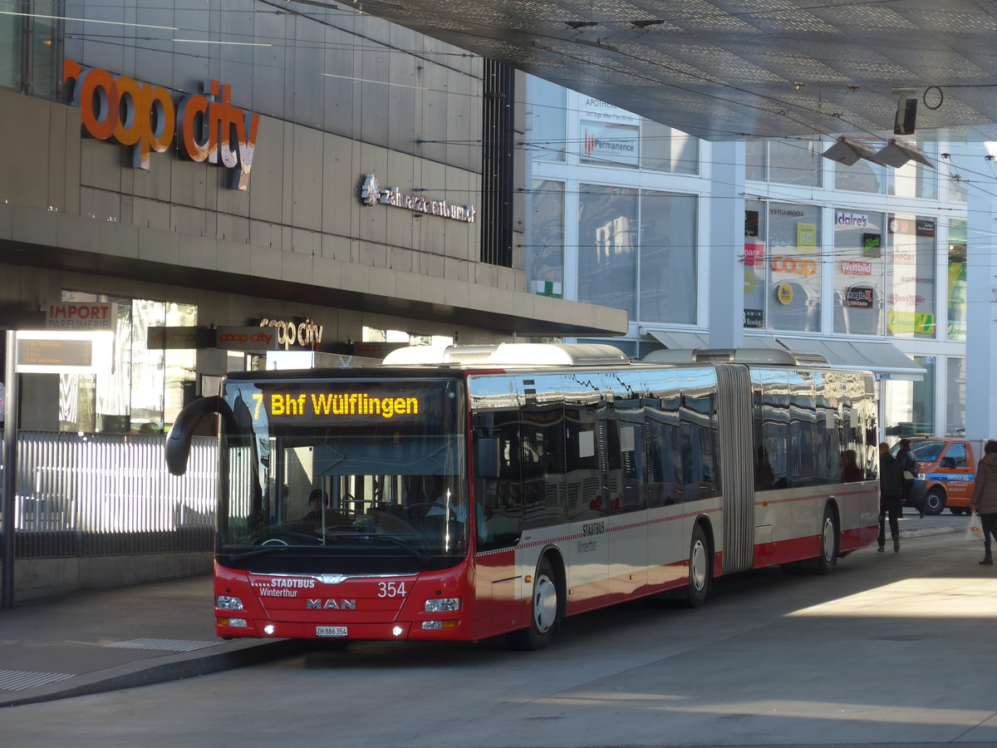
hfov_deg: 15.9
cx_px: 498
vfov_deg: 12.0
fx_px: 3571
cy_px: 374
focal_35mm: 124
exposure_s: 1/100
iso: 80
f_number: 5.2
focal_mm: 24.3
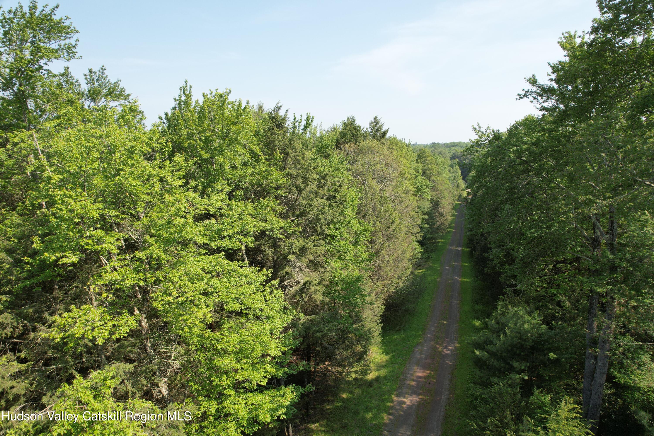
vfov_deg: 57.2
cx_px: 327
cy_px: 218
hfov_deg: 78.6
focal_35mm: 22
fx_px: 400
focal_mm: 8.38
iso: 100
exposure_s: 1/800
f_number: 2.8
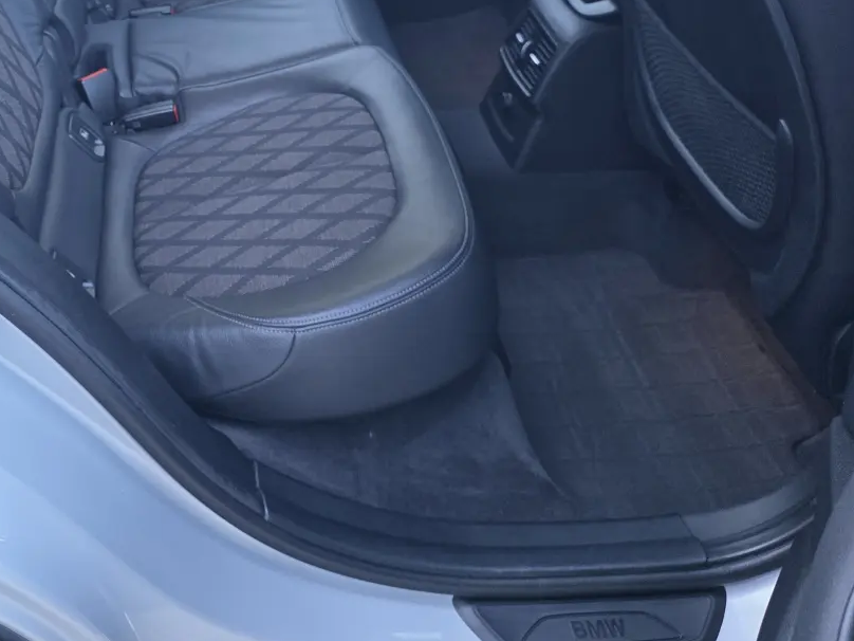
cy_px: 79
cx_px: 212
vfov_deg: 33.5
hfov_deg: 44.2
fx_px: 1011
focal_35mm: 41
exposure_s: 1/180
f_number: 1.7
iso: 200
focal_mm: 6.25
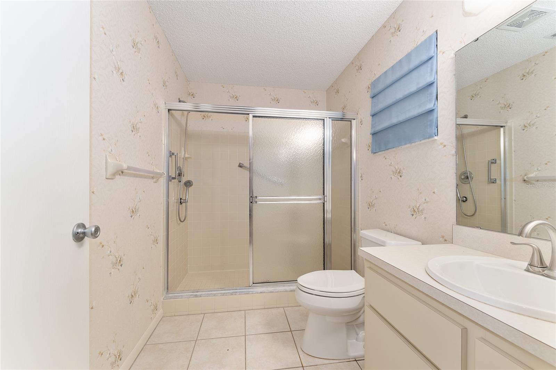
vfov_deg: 81.2
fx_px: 216
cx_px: 278
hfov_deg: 104.3
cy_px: 185
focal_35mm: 14
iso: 400
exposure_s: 1/13
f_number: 7.1
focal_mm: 14
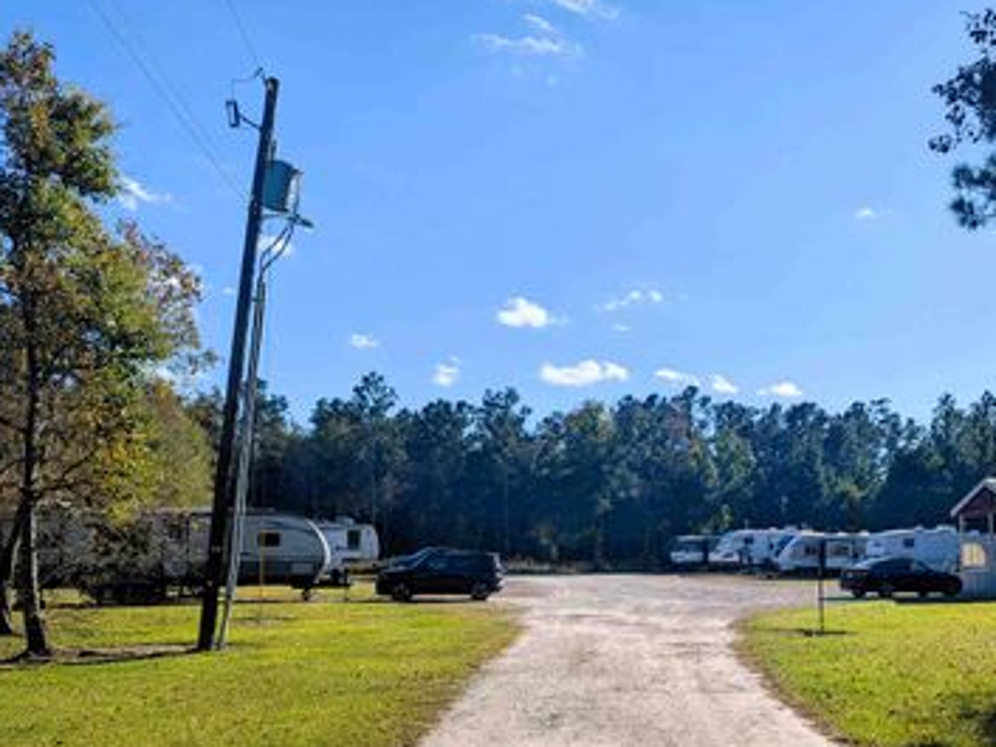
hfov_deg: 52.8
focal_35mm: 34
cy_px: 519
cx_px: 672
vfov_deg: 41.1
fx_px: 979
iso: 42
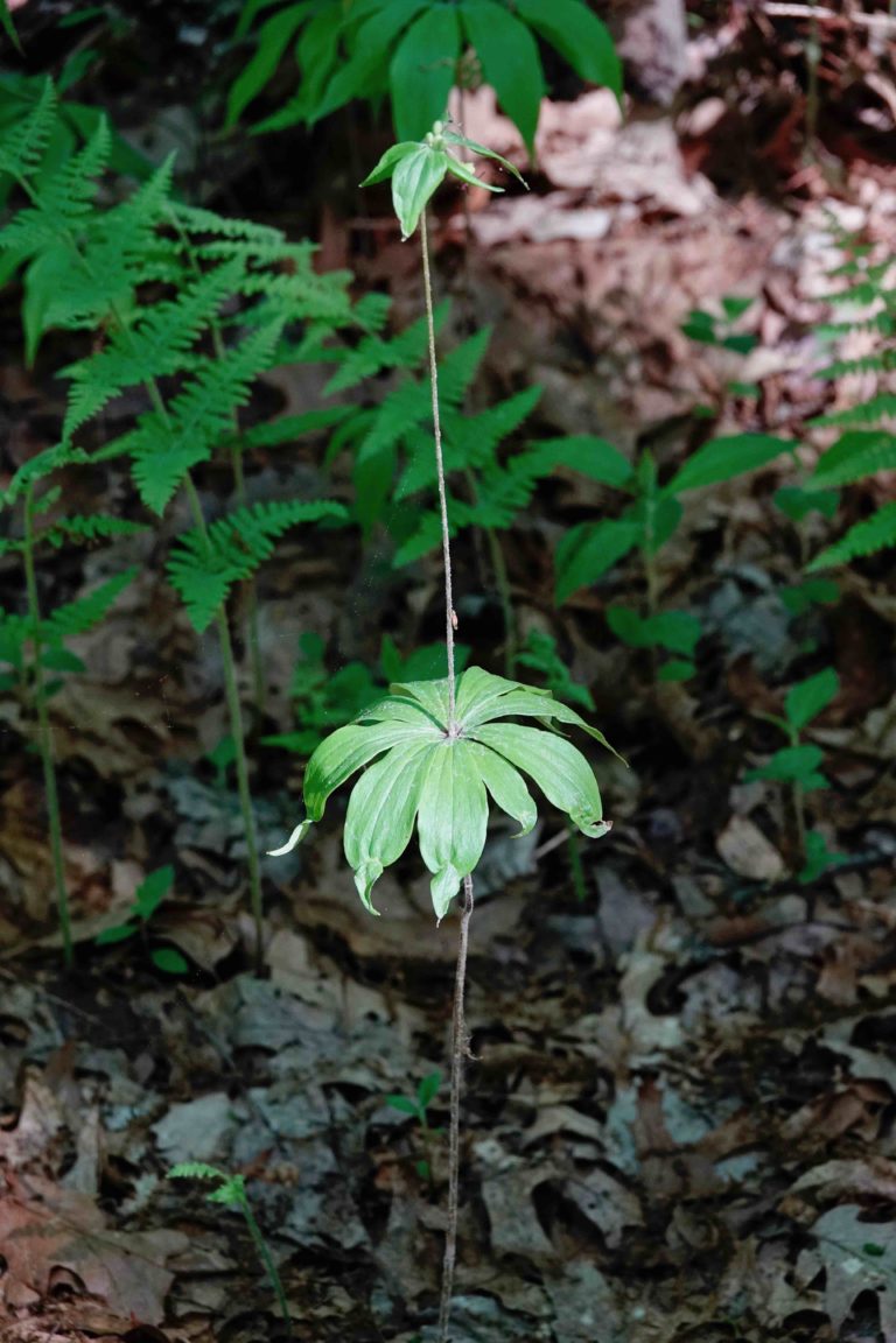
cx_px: 448
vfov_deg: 10.3
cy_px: 672
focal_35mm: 200
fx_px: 7466
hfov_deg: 6.9
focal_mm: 73.24
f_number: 4
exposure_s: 1/250
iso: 320
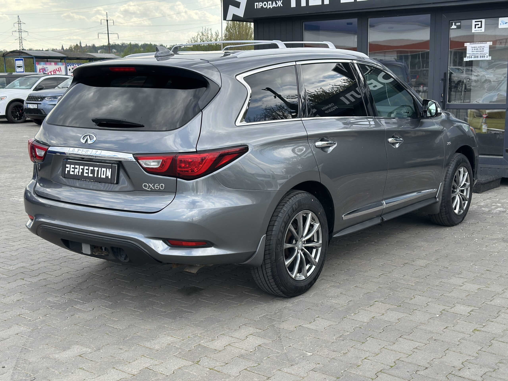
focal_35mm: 48
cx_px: 254
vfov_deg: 30.3
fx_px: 704
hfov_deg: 39.7
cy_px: 190
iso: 80
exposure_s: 1/1185
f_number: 1.78
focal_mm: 6.86
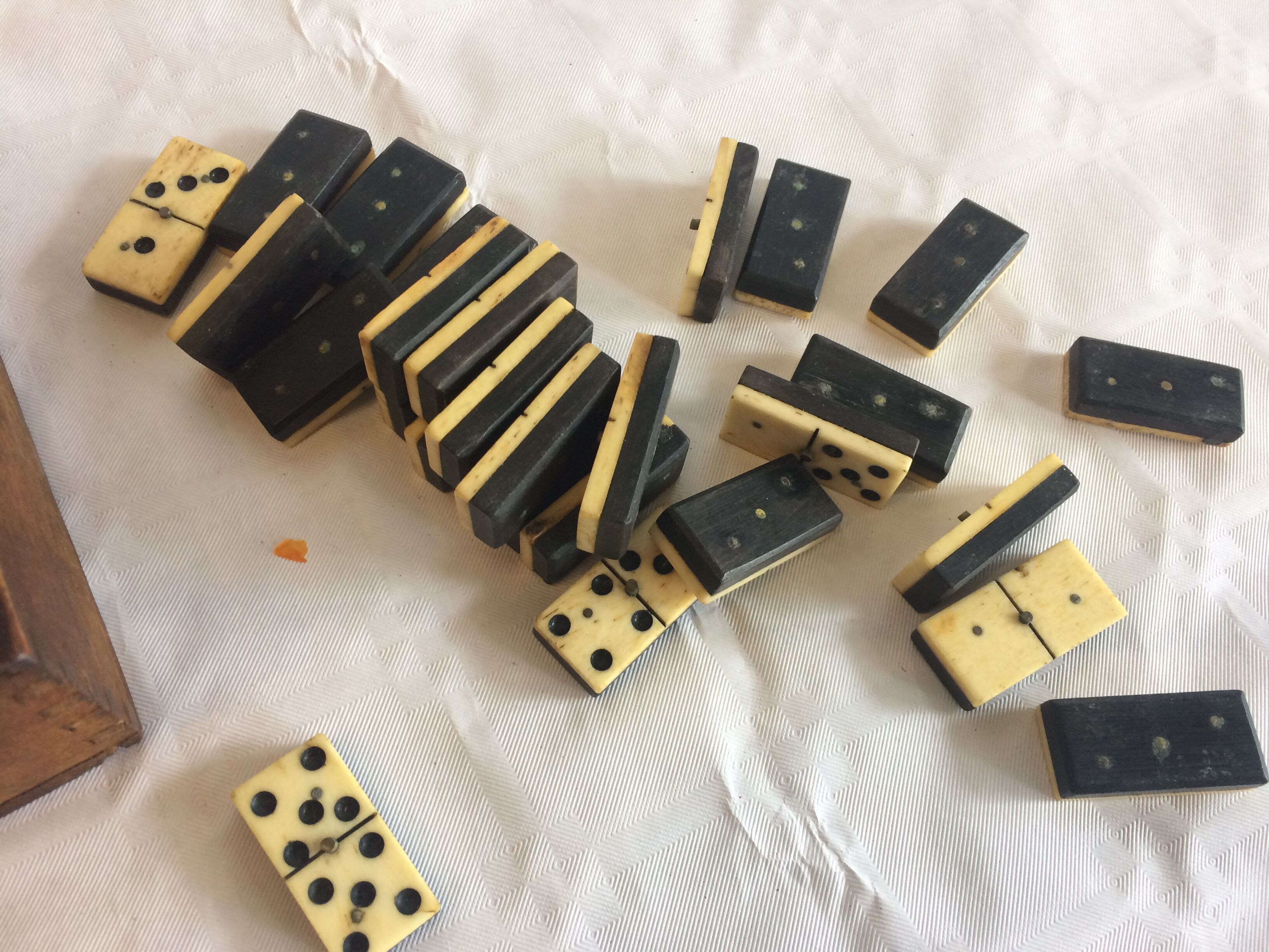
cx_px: 634
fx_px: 1063
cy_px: 476
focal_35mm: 29
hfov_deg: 61.7
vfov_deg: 48.2
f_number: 2.2
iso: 50
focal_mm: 4.15
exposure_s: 1/33
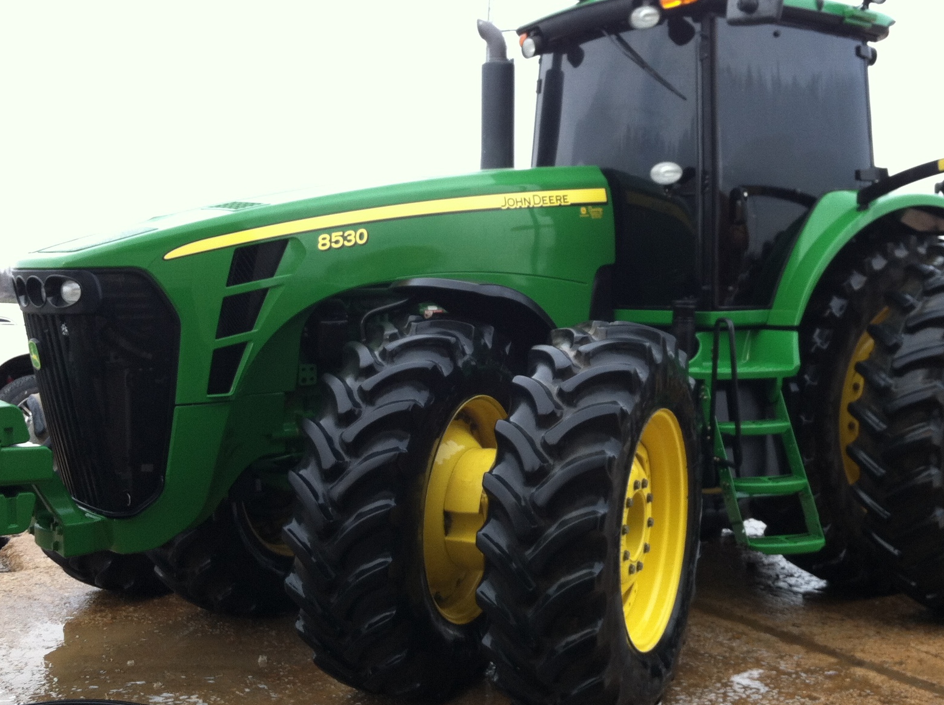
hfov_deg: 41.2
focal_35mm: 46
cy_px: 321
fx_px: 1253
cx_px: 537
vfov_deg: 31.4
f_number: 2.8
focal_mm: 3.85
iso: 80
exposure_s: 1/137
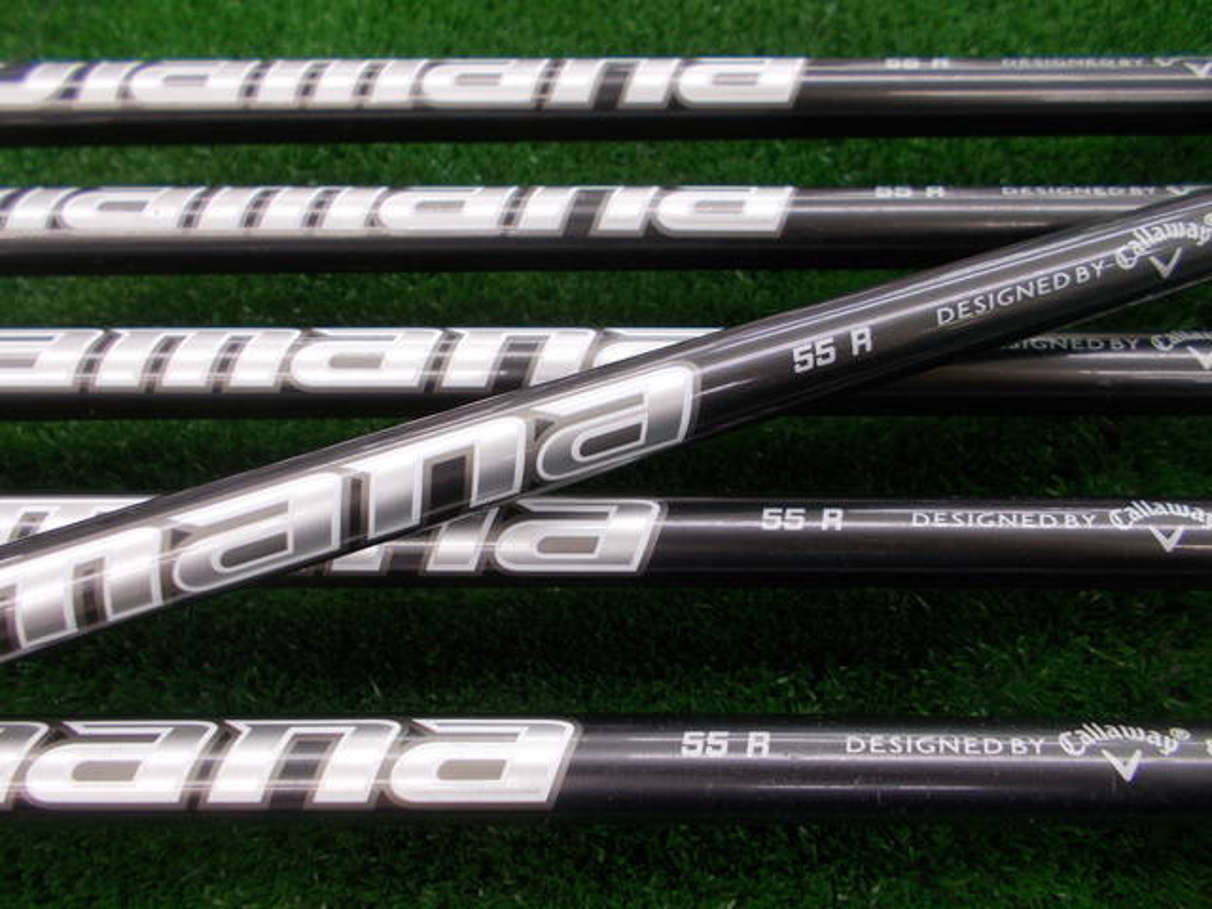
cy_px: 454
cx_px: 606
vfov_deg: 53.1
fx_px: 910
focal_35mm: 26
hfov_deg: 67.3
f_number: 3.2
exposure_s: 1/25
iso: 100
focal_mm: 4.6
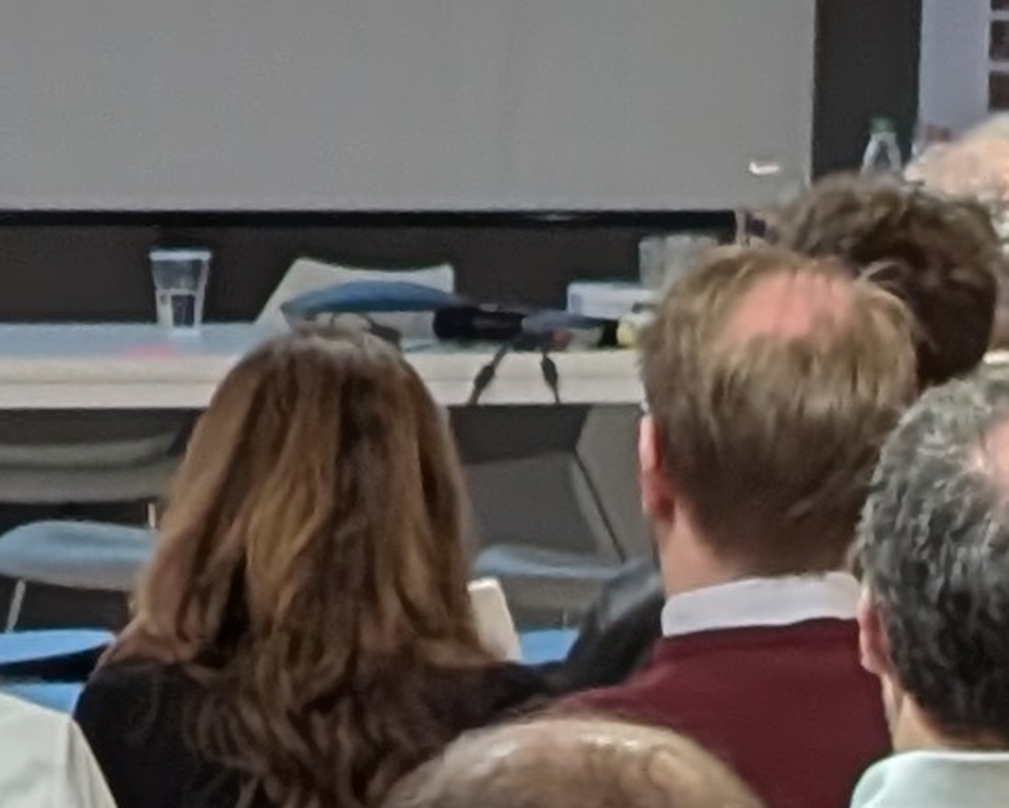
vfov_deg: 4.3
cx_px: -1123
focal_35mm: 357
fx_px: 10665
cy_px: 1358
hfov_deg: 5.3
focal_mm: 6.9
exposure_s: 1/100
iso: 188
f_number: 1.68
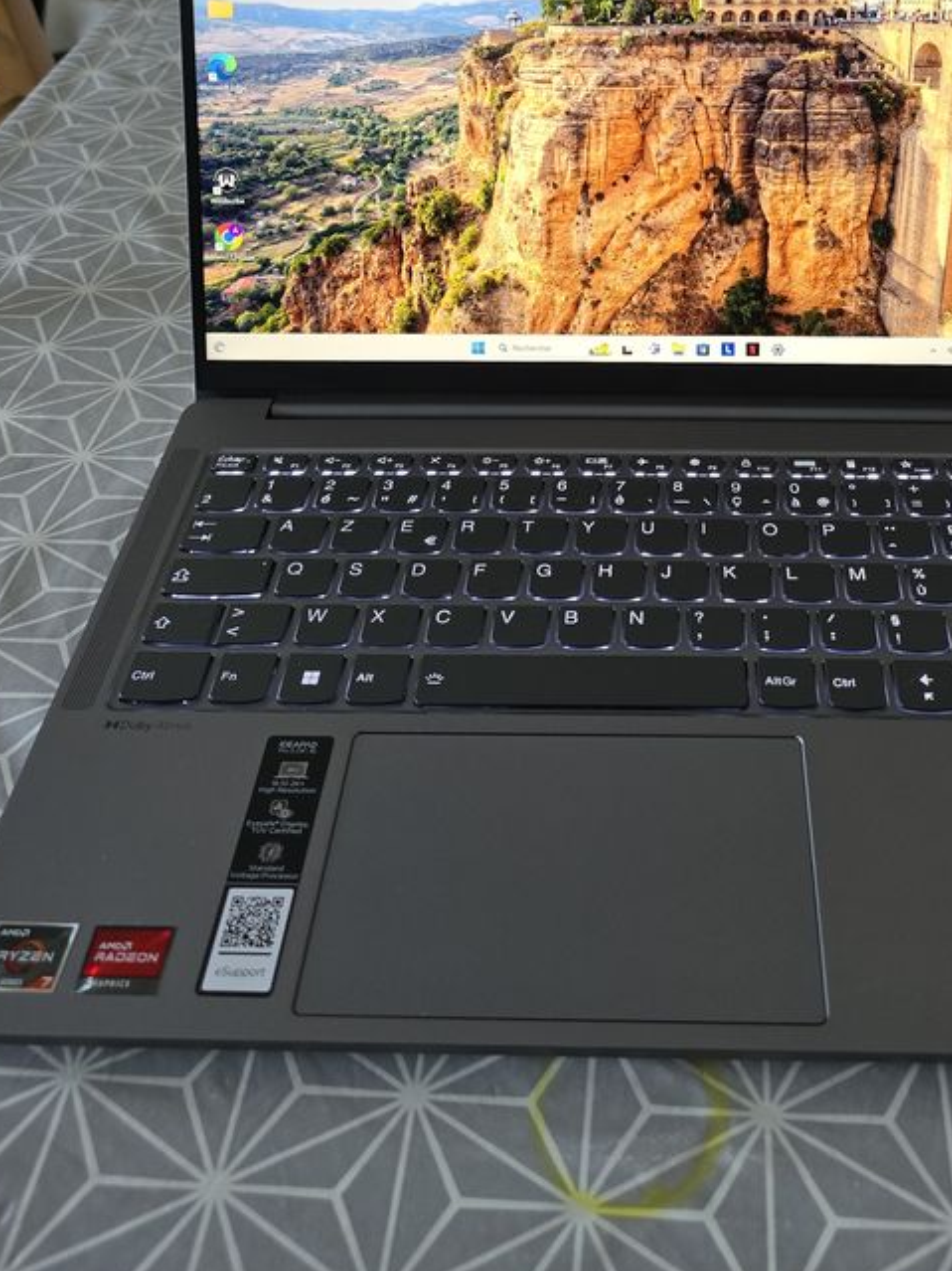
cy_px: 316
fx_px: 1321
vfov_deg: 49.3
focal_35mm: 36
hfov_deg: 39.3
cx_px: 622
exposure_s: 1/100
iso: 320
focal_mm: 6.3
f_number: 1.7
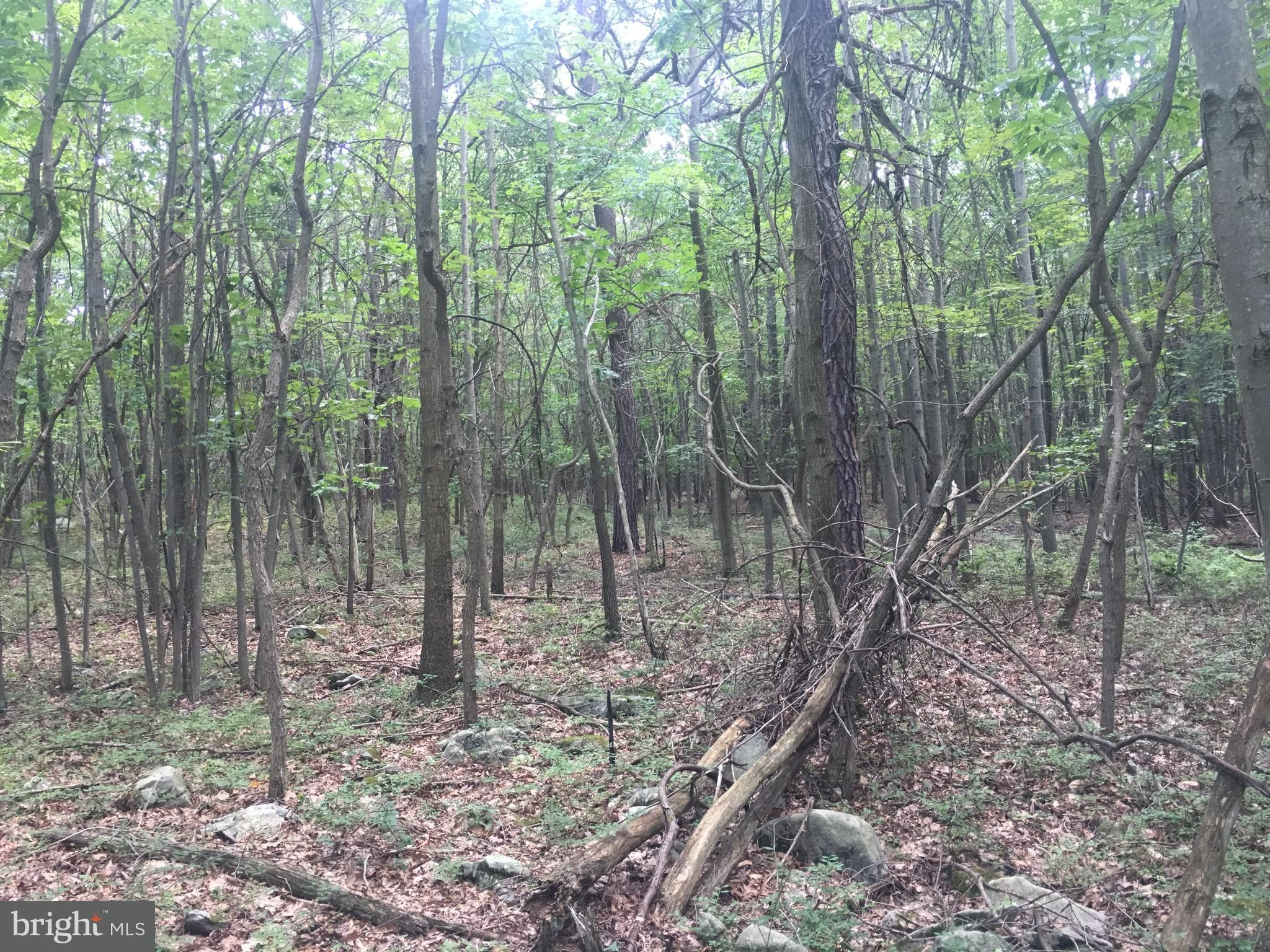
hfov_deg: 61.7
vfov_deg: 48.2
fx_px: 1064
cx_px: 635
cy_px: 476
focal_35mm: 29
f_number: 2.2
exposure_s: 1/15
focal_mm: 4.15
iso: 25
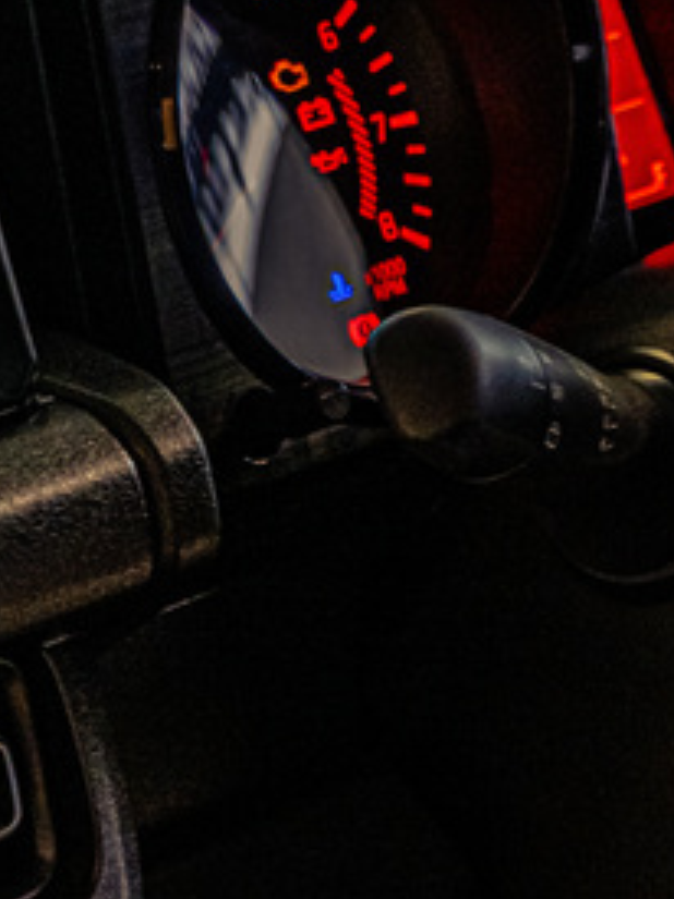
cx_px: 1556
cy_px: 288
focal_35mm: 268
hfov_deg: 5.4
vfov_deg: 7.4
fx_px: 6963
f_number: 5
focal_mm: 75
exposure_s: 1/125
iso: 1600
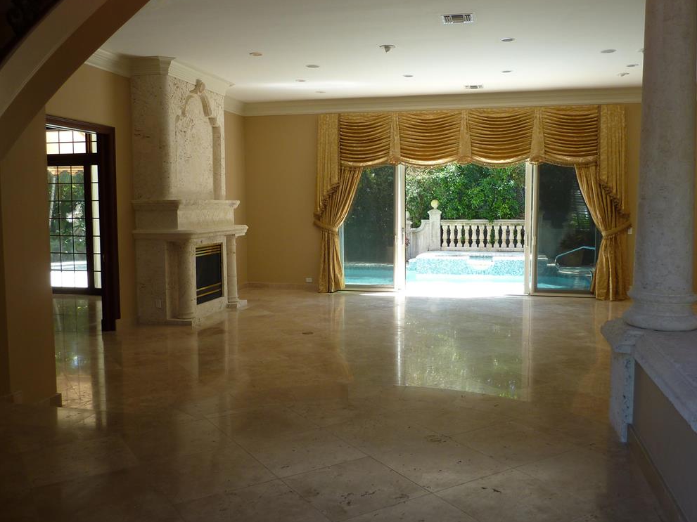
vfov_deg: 45.4
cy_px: 262
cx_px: 359
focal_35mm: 31
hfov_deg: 58.3
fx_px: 624
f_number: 3.4
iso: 80
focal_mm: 5
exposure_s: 1/50
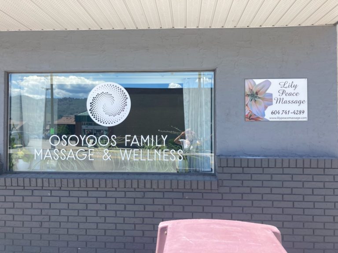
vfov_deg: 49.7
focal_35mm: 28
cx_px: 169
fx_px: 273
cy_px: 126
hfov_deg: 63.4
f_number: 1.8
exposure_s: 1/600
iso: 20
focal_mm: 3.99
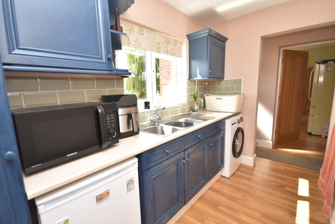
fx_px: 149
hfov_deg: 96.6
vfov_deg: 73.7
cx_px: 158
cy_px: 113
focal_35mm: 16
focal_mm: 10
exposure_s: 1/200
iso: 400
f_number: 5
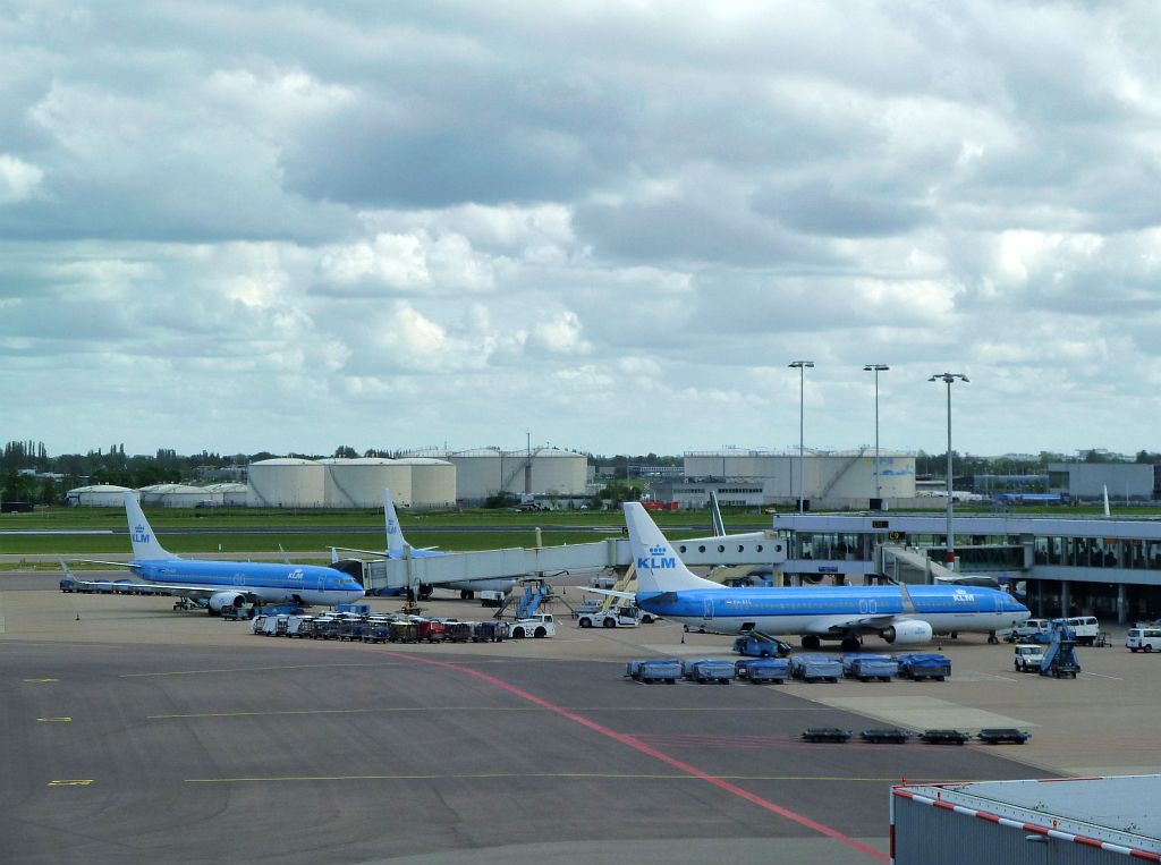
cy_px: 432
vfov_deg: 14.2
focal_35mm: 104
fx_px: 3480
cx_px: 580
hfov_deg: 18.9
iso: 125
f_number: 5
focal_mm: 17
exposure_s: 1/500
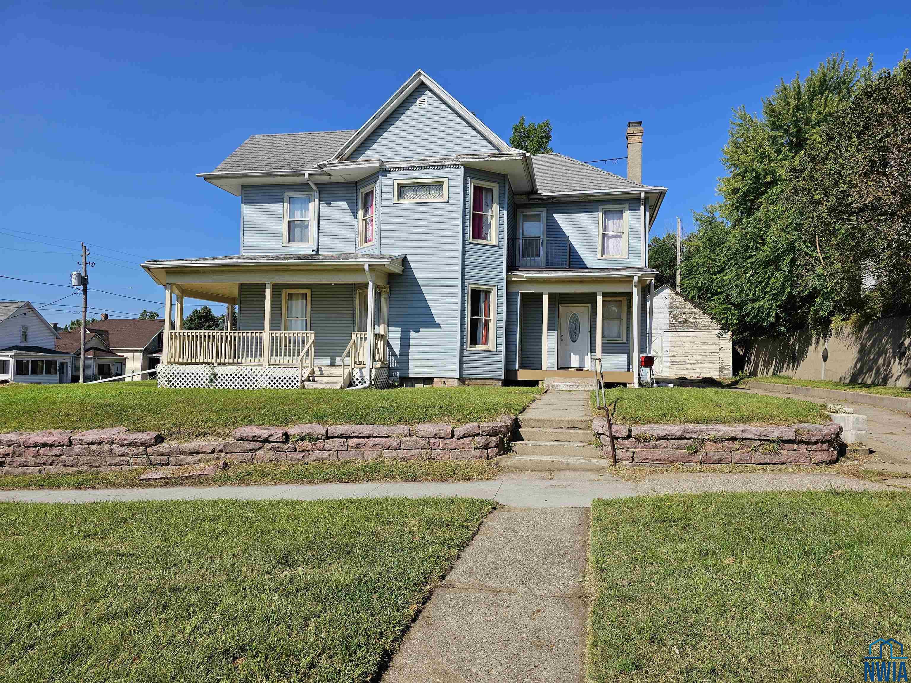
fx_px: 605
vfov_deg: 58.9
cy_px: 342
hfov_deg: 73.9
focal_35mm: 23
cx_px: 456
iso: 10
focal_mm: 6.3
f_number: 1.7
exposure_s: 1/1361
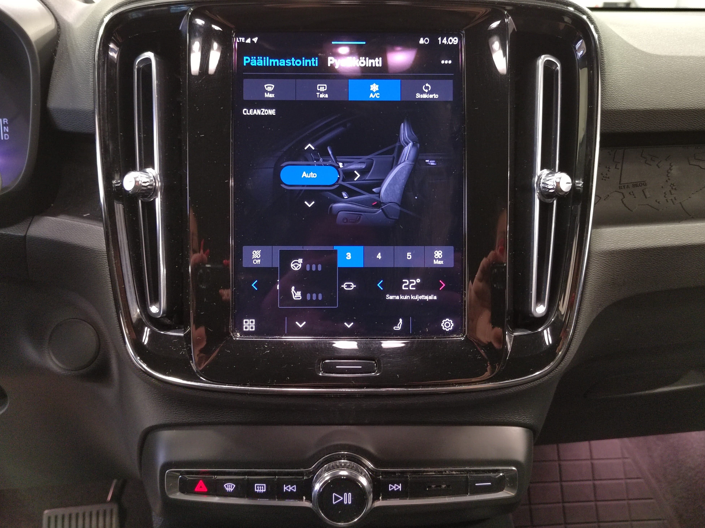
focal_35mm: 29
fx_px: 591
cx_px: 352
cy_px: 264
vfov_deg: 48.2
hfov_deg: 61.7
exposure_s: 1/33.3
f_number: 1.9
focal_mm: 5.52
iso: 3631
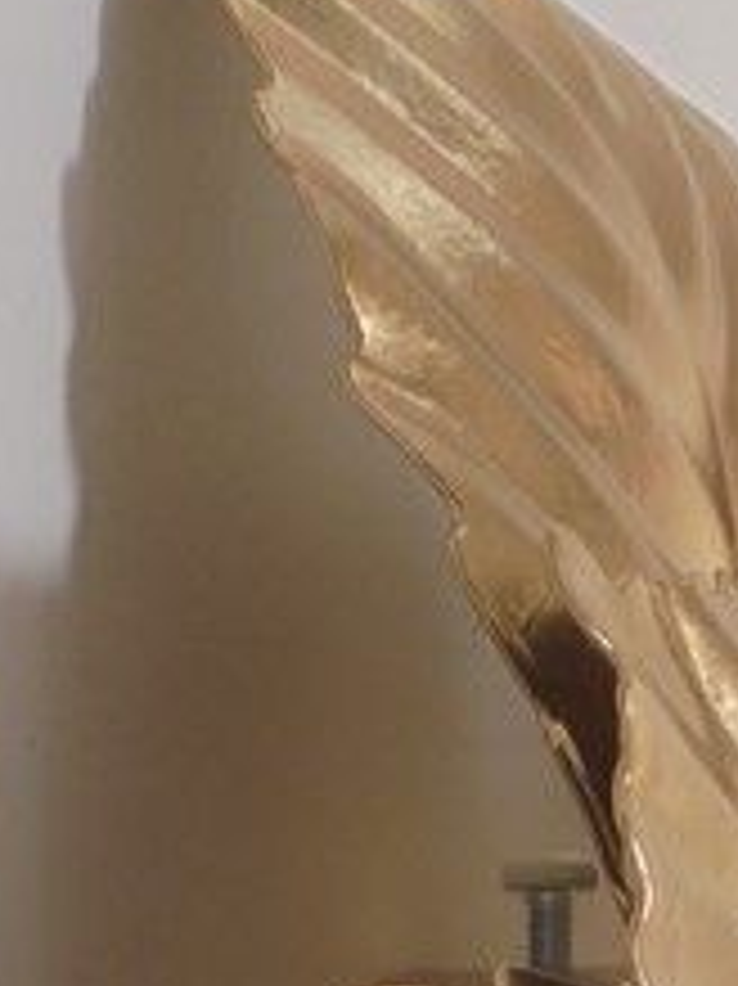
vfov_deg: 10.7
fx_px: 5036
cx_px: 835
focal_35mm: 177
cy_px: 1526
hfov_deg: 8.3
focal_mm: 7.8
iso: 100
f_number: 4.5
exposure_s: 1/40
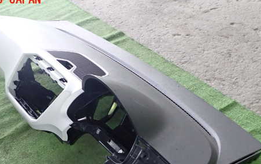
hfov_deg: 44.2
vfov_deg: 28.2
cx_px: 109
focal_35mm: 45
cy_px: 123
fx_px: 320
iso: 500
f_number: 2.4
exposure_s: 1/30
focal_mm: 5.79
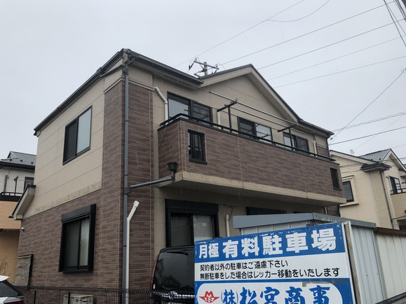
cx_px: 203
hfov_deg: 61.7
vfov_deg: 48.2
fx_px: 340
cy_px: 152
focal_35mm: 29
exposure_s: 1/287
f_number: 1.8
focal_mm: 3.99
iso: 20
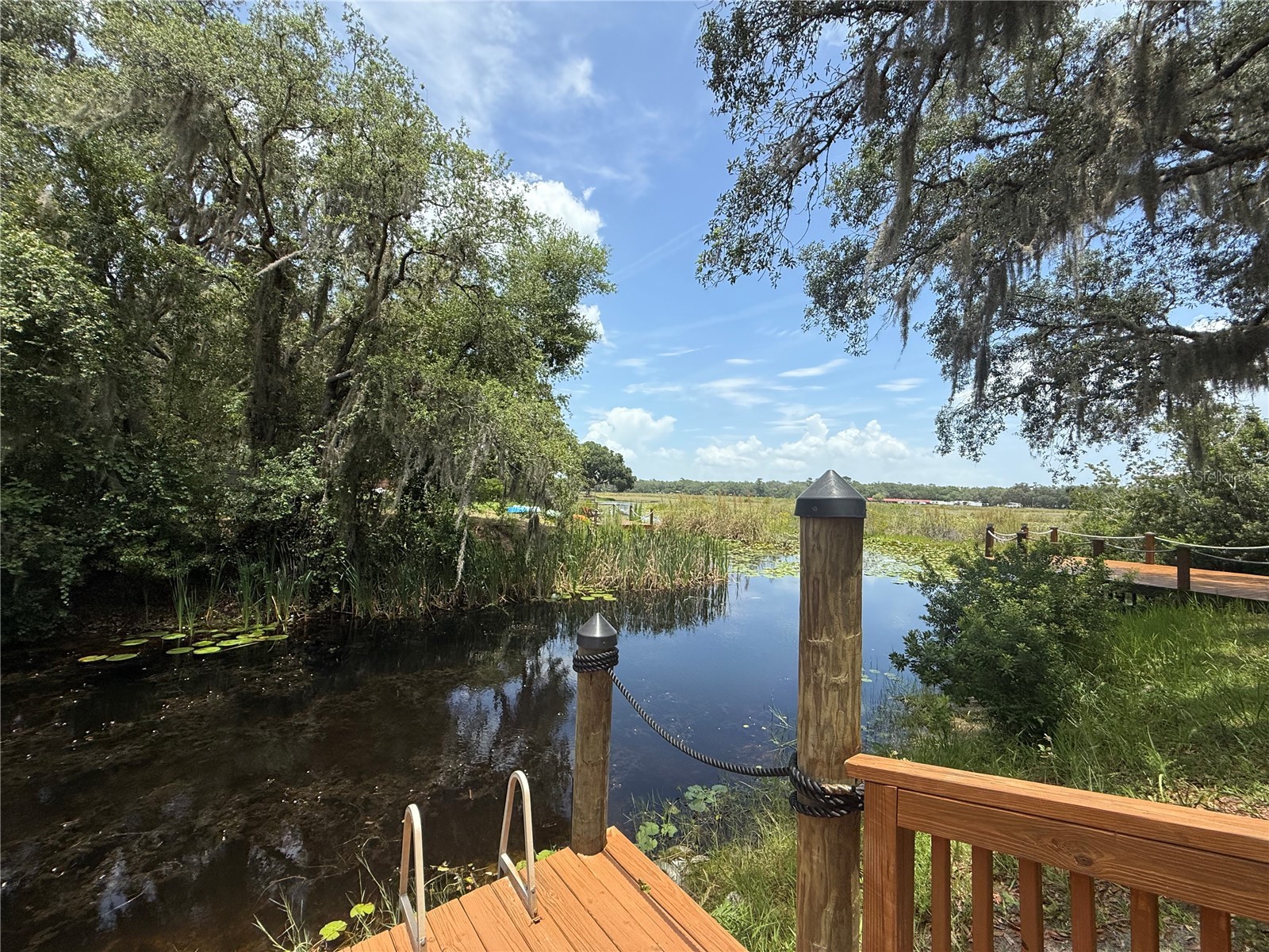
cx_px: 634
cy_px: 476
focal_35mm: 14
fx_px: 513
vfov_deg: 85.7
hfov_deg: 102.1
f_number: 2.2
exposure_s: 1/1901
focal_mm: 2.22
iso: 50
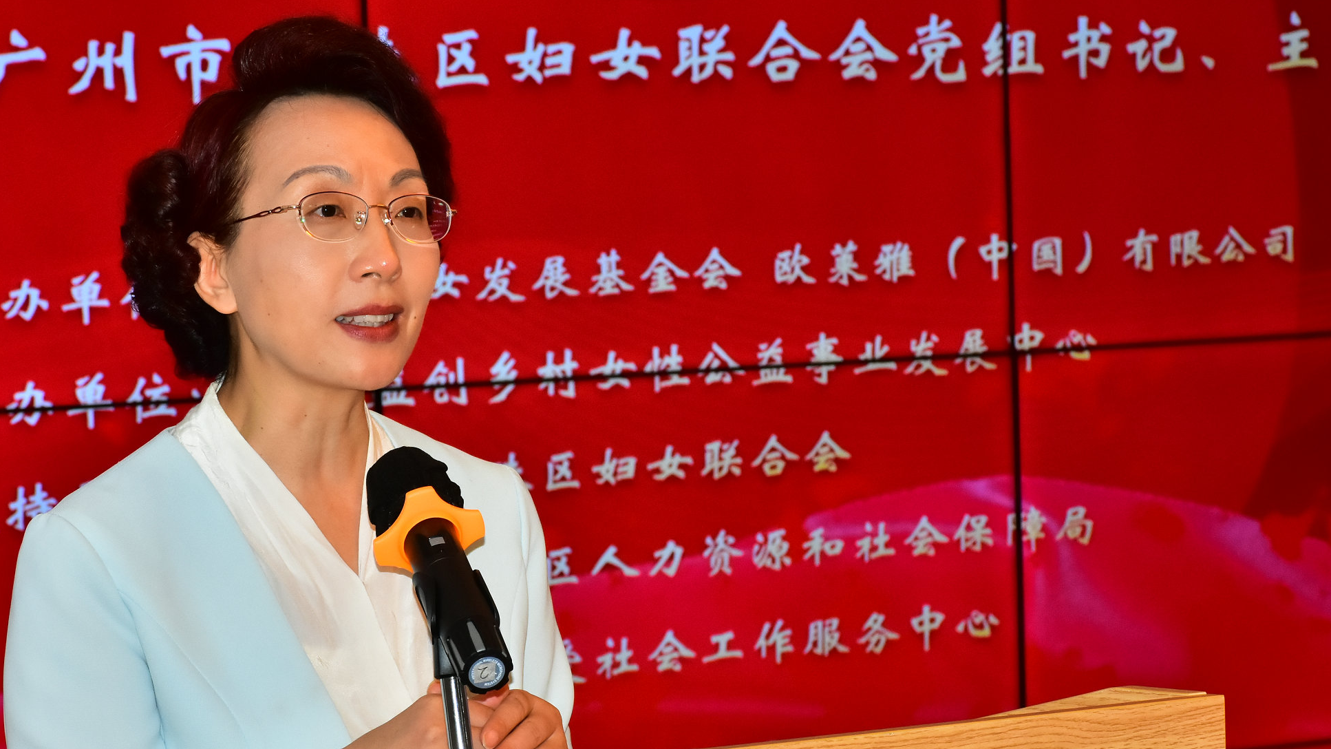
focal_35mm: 156
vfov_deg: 7.8
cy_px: 483
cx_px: 630
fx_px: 5506
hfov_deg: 13.8
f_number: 11
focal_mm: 80
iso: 1000
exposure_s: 1/160
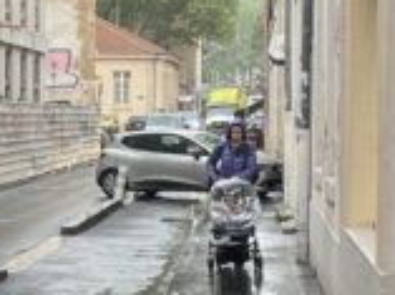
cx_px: 69
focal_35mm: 137
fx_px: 1560
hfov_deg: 14.3
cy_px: 107
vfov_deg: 10.8
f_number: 1.6
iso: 32
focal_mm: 4.2
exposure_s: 1/204
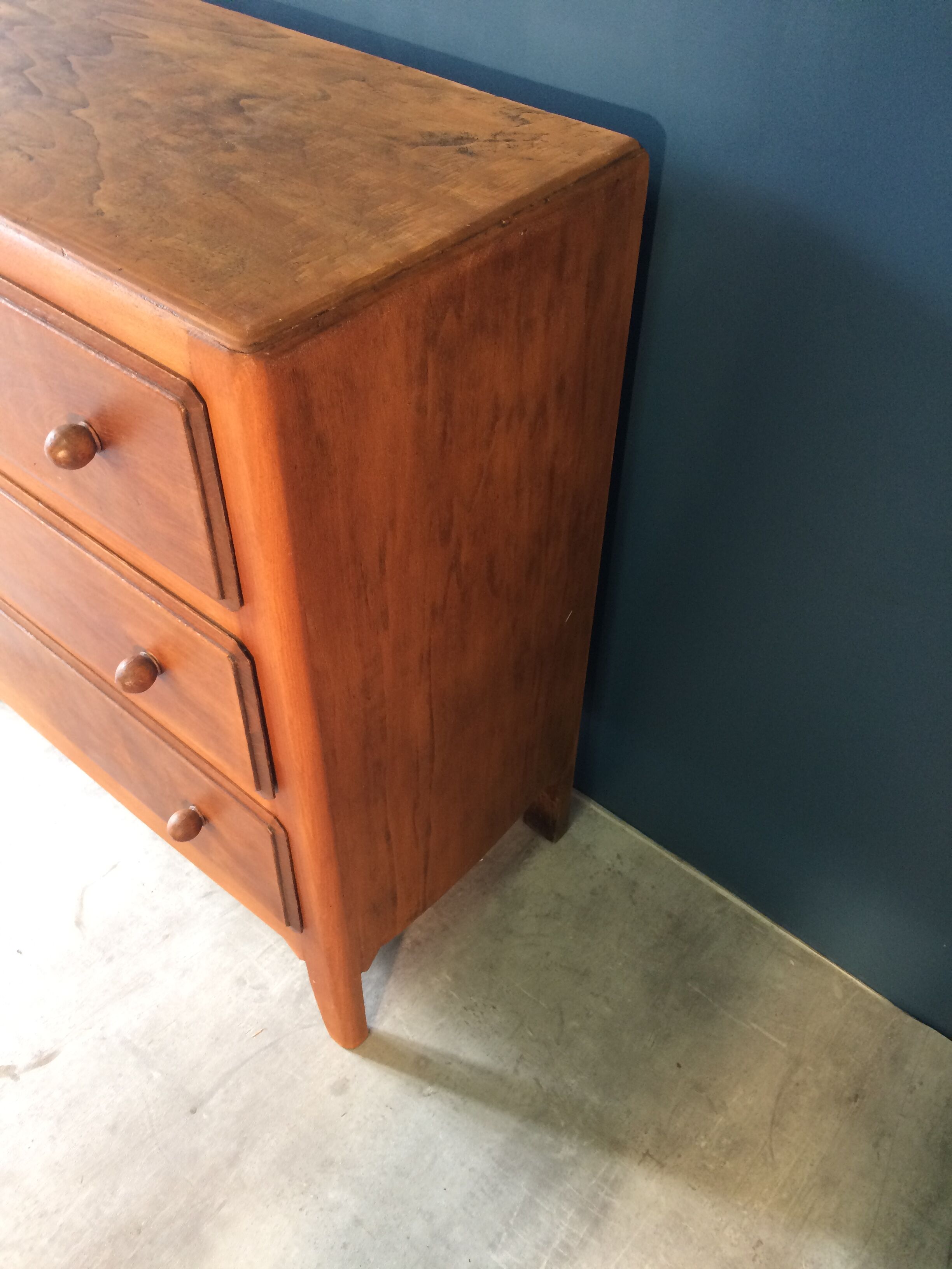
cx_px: 476
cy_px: 634
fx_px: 1063
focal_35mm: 29
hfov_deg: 48.2
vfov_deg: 61.7
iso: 64
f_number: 2.2
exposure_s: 1/33
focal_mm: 4.15
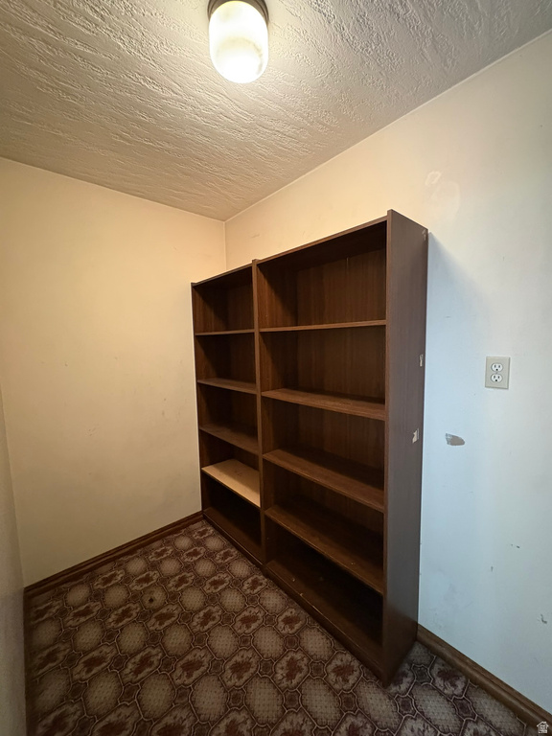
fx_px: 298
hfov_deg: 85.7
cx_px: 276
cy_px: 368
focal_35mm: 14
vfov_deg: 102.1
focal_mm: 2.22
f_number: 2.2
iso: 1250
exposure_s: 1/30
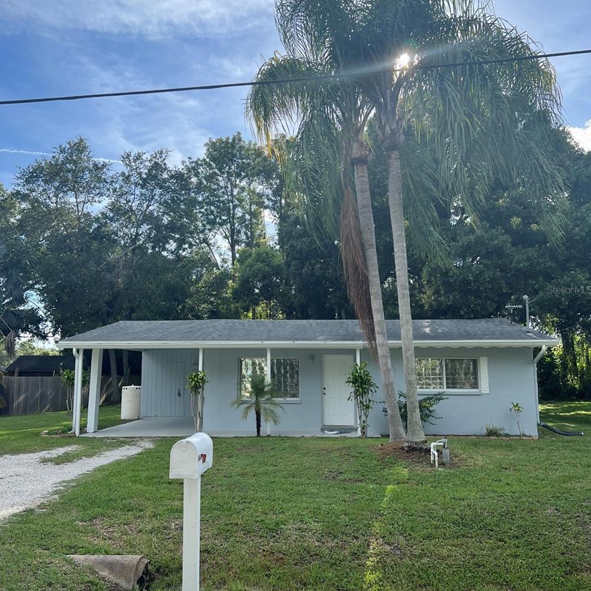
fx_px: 599
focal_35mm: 31
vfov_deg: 52.5
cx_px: 296
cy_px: 290
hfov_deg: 52.5
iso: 50
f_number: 1.5
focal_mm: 5.7
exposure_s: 1/3077
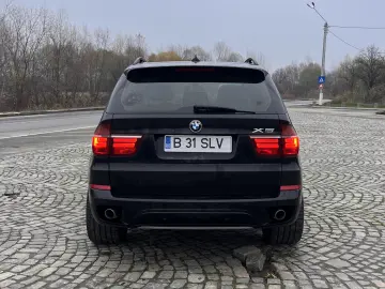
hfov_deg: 67.3
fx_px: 289
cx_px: 192
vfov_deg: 53.1
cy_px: 144
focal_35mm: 26
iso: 32
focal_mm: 5.7
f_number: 1.5
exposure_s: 1/121
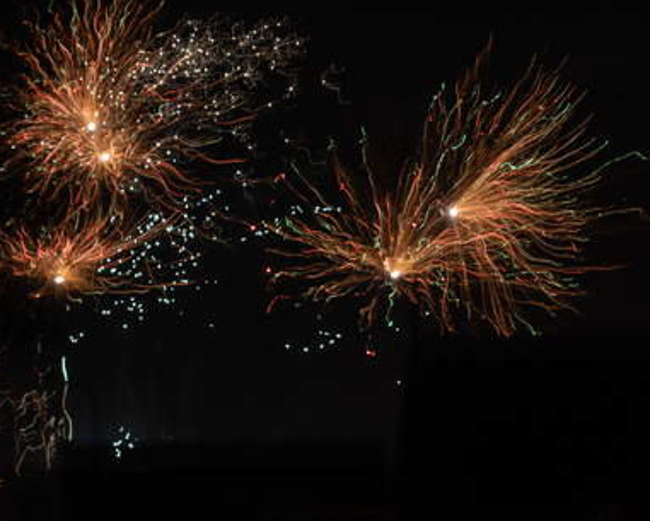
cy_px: 260
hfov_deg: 14.2
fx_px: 2617
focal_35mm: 136
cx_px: 295
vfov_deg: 11.4
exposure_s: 1
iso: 160
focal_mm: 80
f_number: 7.1
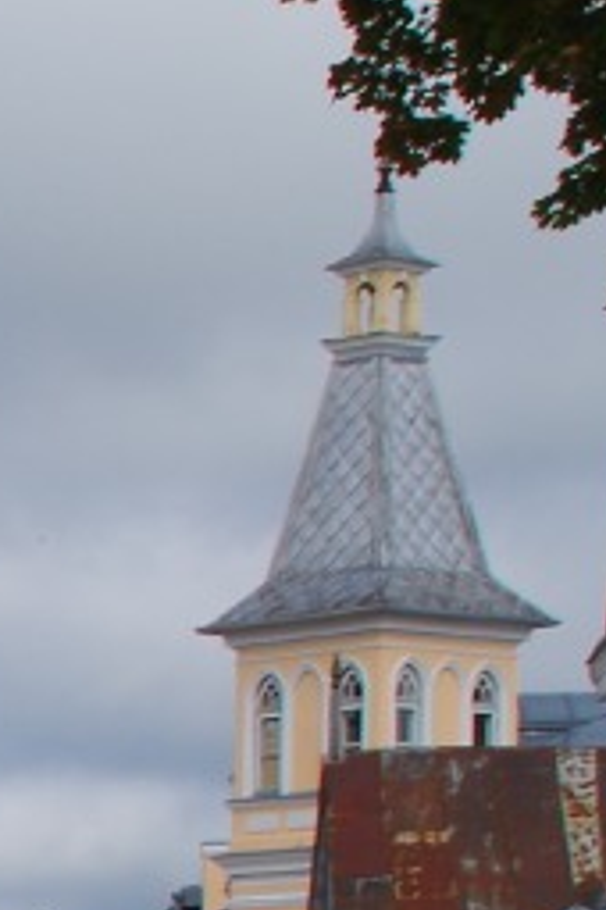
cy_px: 1456
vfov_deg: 8.7
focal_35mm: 230
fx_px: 5807
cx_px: -1654
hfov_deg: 5.4
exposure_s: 1/160
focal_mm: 24
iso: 100
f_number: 11
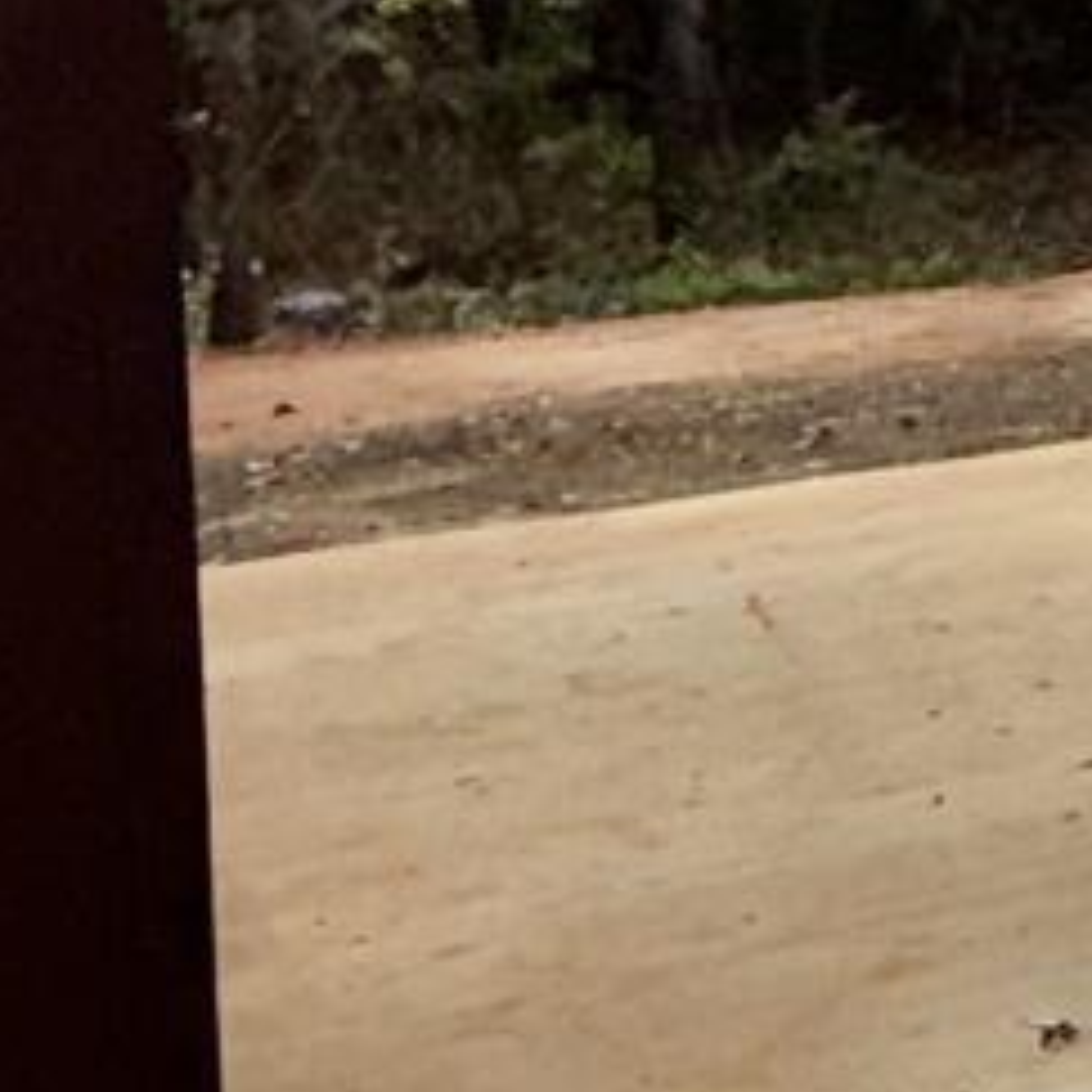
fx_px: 3640
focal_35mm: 102
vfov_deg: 16.4
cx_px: 2386
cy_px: -225
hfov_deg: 13.7
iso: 16
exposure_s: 1/901
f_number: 2.2
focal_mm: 2.22
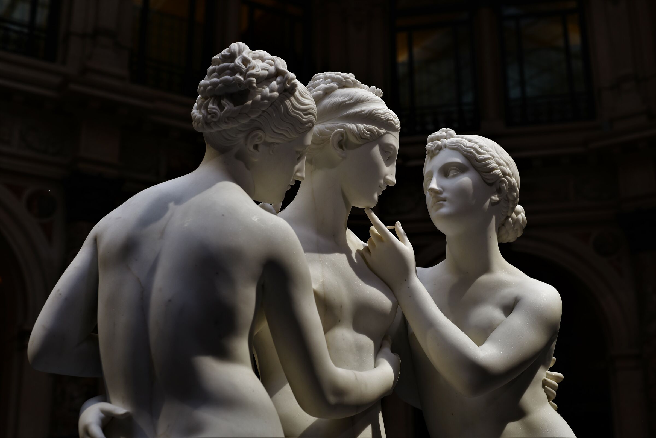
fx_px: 911
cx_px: 328
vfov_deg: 27.0
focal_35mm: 50
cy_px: 219
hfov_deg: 39.6
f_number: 4
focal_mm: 50
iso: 400
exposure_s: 1/60
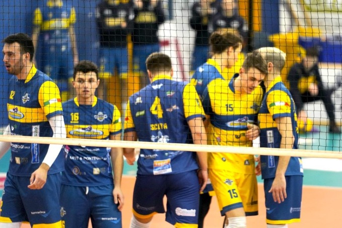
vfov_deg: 6.9
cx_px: 171
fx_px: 1901
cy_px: 114
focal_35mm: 200
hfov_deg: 10.3
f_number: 2.8
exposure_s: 1/667
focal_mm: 200
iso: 6400
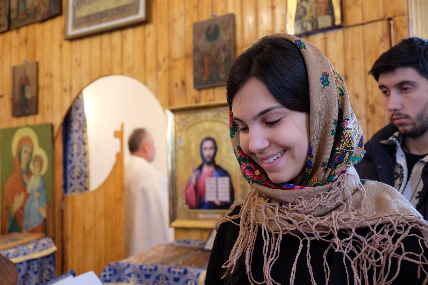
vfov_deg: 29.9
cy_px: 142
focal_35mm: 45
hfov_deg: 43.6
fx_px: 535
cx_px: 214
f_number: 4
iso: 800
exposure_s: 1/40
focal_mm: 30.2
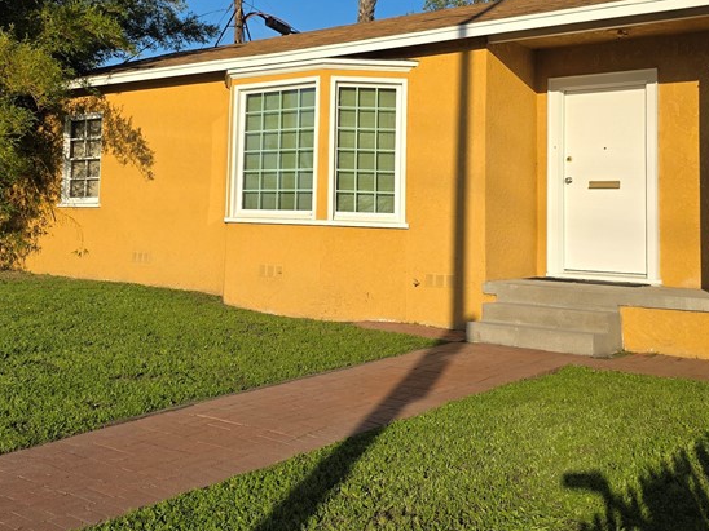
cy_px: 147
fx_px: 881
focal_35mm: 43
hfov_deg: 43.5
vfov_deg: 33.1
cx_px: 261
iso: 80
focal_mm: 6.3
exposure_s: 1/6355
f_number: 1.7
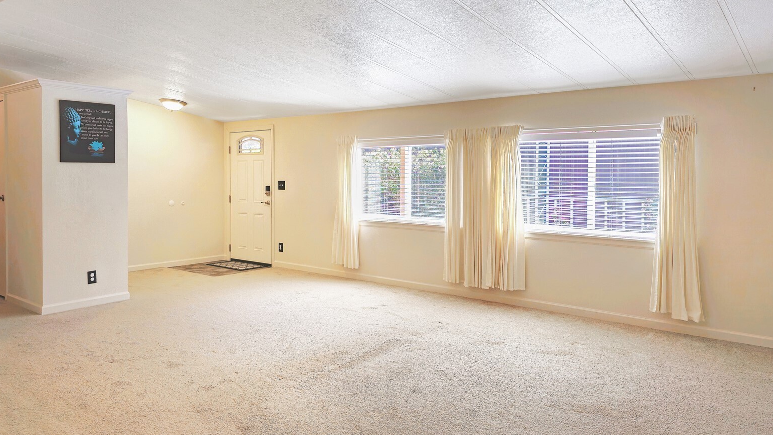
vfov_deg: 44.4
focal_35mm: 26
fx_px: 533
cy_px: 210
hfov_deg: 71.9
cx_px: 378
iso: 40
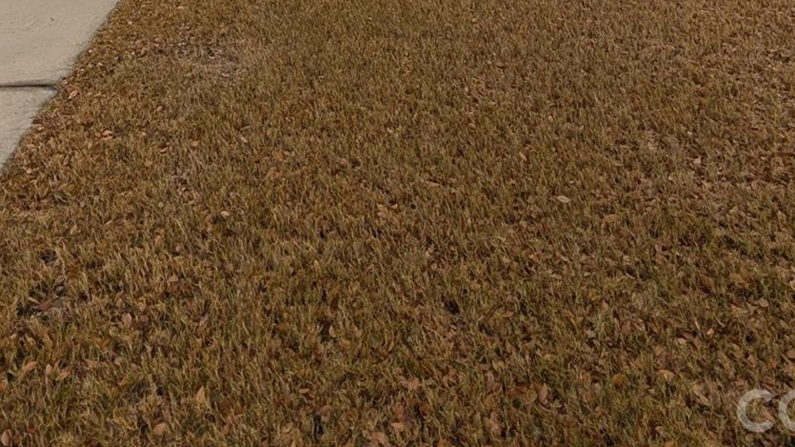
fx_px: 674
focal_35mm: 32
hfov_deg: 60.3
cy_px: -238
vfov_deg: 26.0
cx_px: 302
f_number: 1.7
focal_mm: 2.02
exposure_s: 1/1464
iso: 53
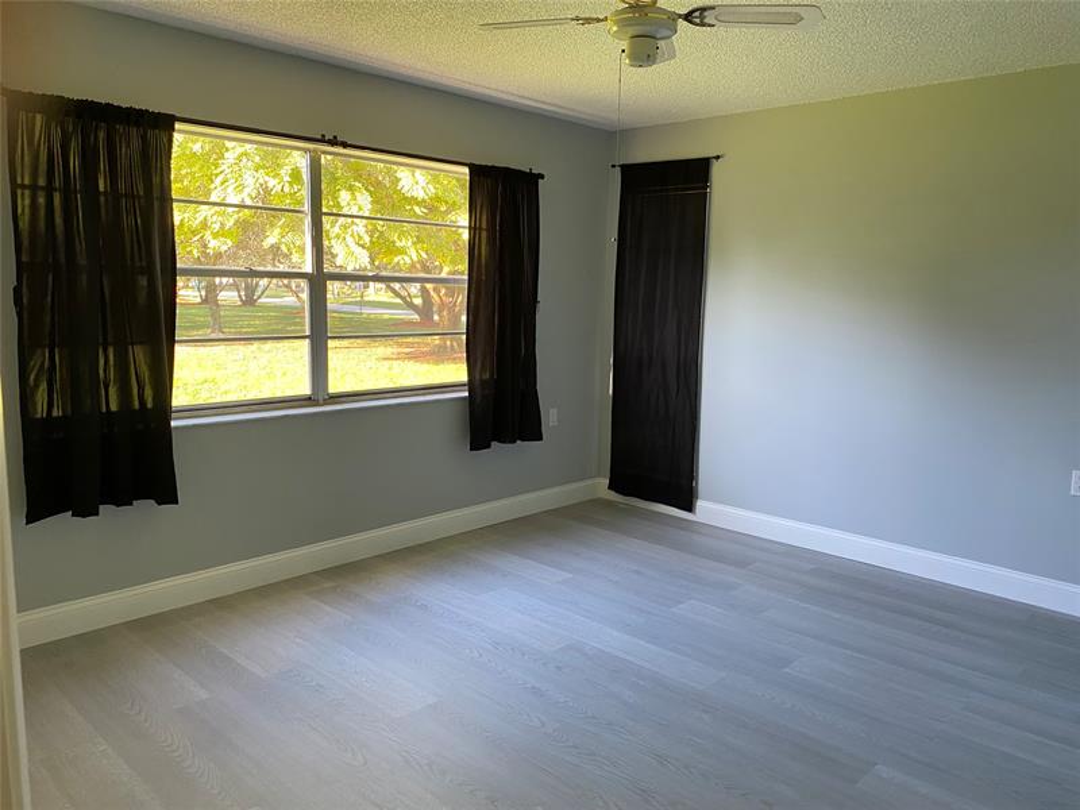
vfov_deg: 53.1
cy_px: 405
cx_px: 540
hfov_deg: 67.3
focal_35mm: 26
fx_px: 811
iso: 125
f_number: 1.8
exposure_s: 1/89
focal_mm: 4.25
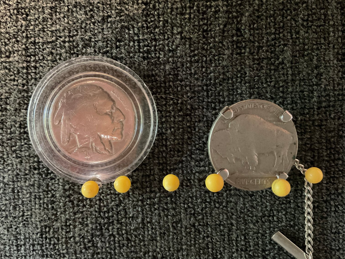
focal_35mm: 29
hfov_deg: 61.7
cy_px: 130
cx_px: 172
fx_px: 289
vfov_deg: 48.2
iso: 500
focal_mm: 3
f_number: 1.8
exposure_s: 1/20
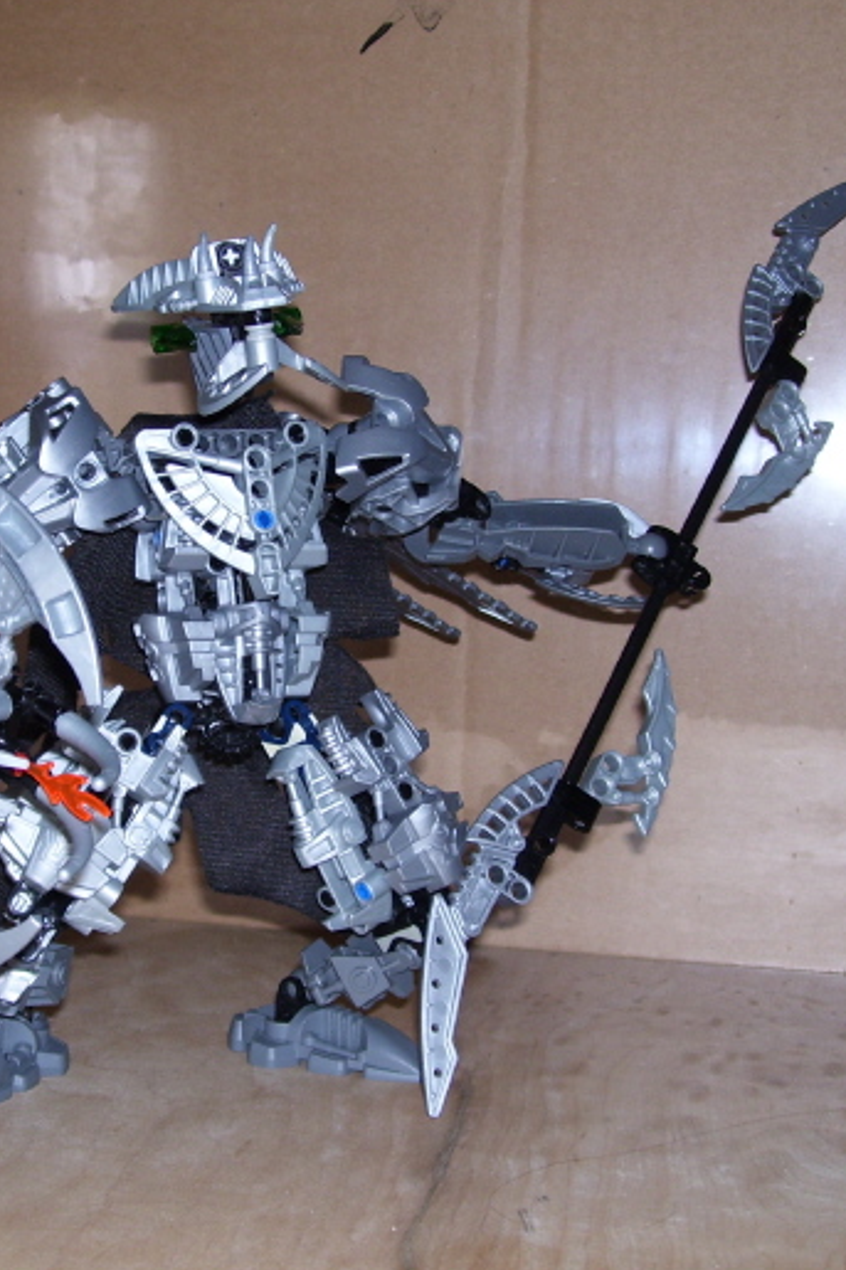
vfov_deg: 31.0
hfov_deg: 20.8
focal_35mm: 65
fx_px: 2293
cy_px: 633
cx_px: 247
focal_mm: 7.6
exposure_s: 1/60
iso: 80
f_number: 3
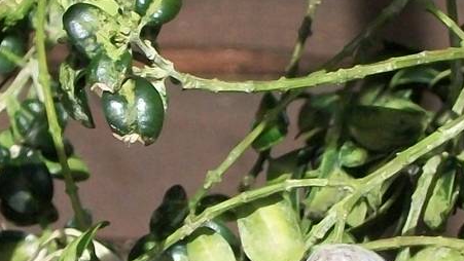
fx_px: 4566
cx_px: 327
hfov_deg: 5.8
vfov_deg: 3.3
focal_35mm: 371
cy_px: 202
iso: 217
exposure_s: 1/500
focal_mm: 17.1
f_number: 5.2
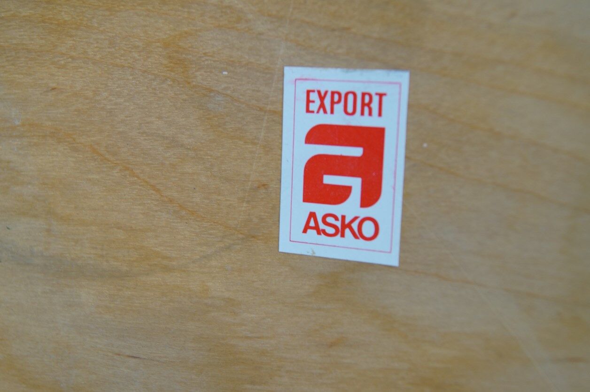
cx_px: 295
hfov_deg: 46.4
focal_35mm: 42
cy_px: 196
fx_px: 688
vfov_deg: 31.9
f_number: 5.6
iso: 400
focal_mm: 28
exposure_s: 1/40
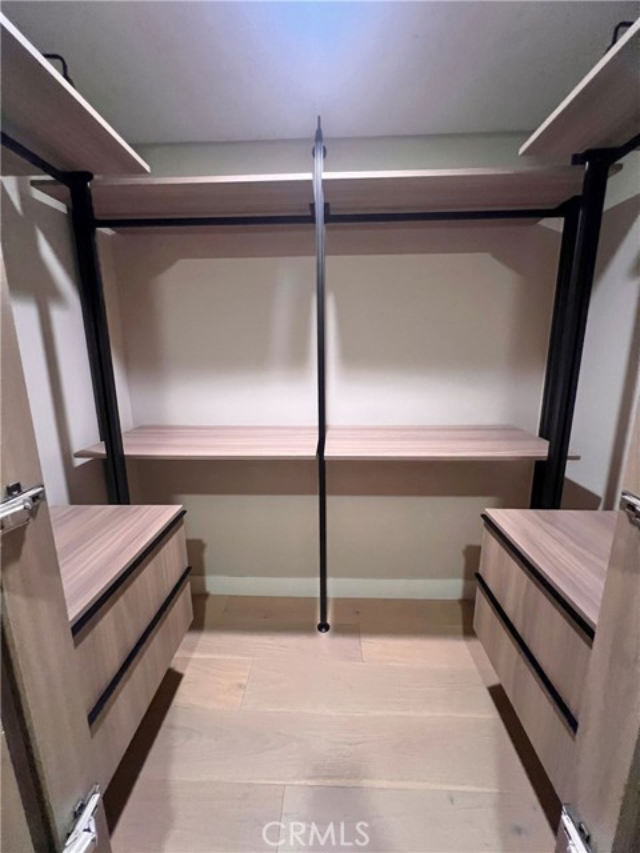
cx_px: 320
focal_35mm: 13
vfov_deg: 106.2
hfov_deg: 89.9
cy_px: 426
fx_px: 320
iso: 640
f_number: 1.8
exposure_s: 1/60
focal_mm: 1.57
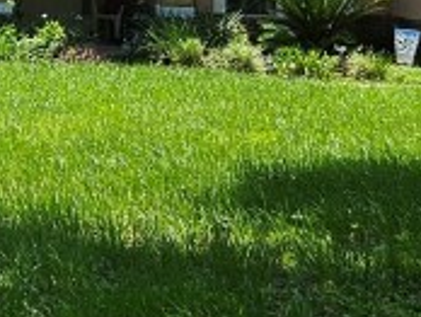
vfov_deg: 10.6
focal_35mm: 135
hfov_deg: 13.8
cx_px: -189
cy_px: -162
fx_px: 1644
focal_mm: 5.4
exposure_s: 1/1794
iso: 25
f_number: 1.8
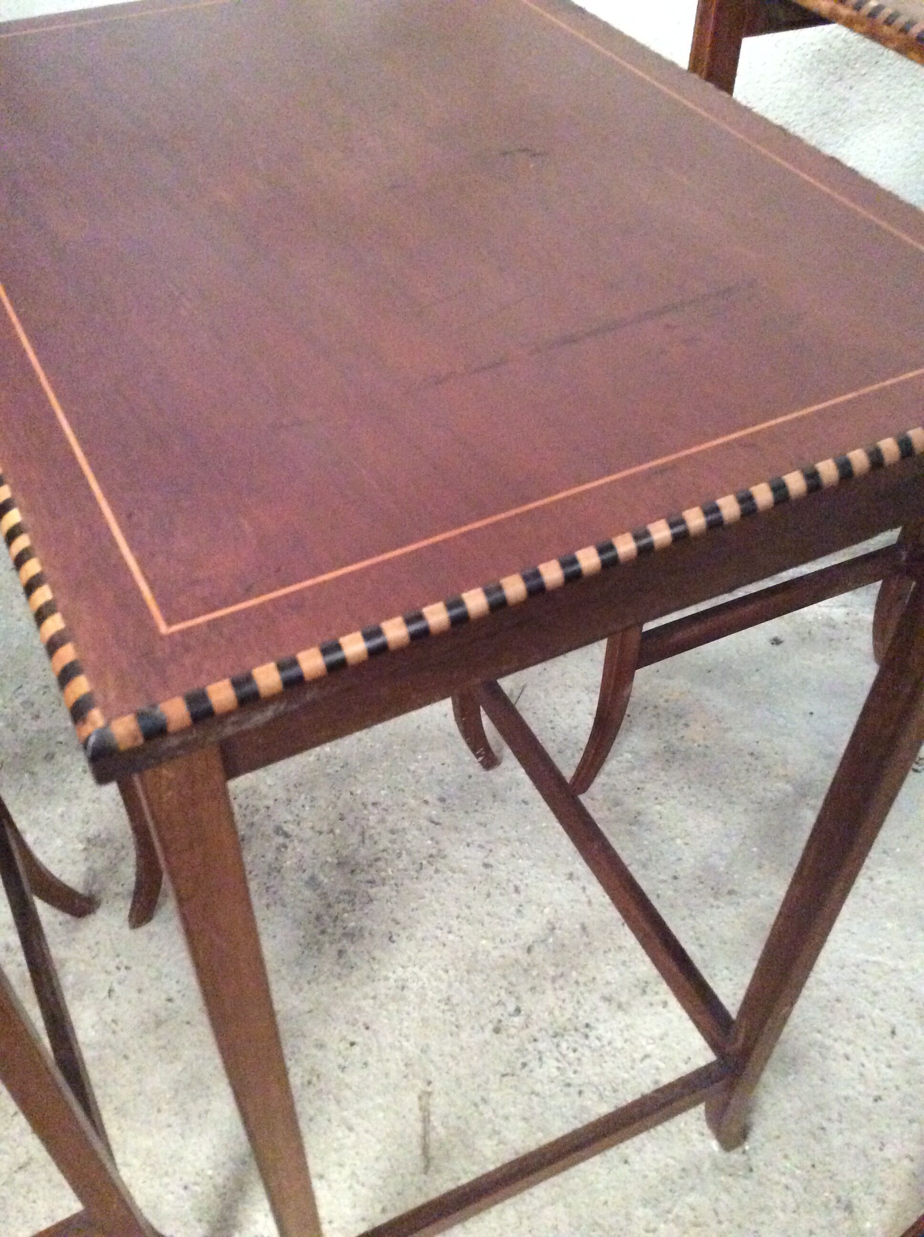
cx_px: 462
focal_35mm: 32
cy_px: 618
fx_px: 1142
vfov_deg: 56.9
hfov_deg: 44.1
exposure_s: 1/17
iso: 640
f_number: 2.4
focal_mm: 3.3
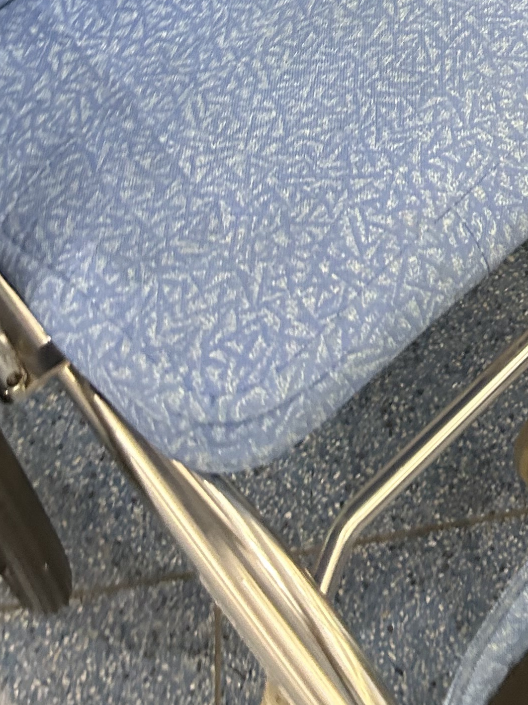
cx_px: 539
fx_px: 1506
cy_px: -286
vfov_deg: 22.6
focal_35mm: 74
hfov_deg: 19.3
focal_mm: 5.7
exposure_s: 1/50
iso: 250
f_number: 1.5
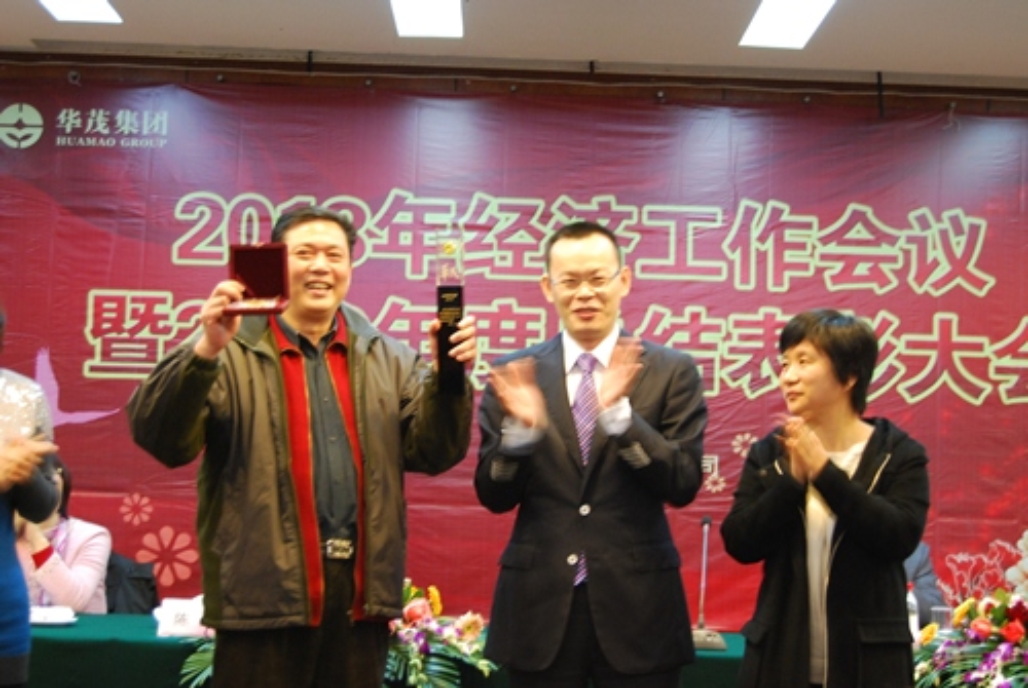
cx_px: 514
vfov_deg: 23.9
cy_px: 344
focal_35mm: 57
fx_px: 1630
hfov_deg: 35.0
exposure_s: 1/10
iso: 800
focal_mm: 38
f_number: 5
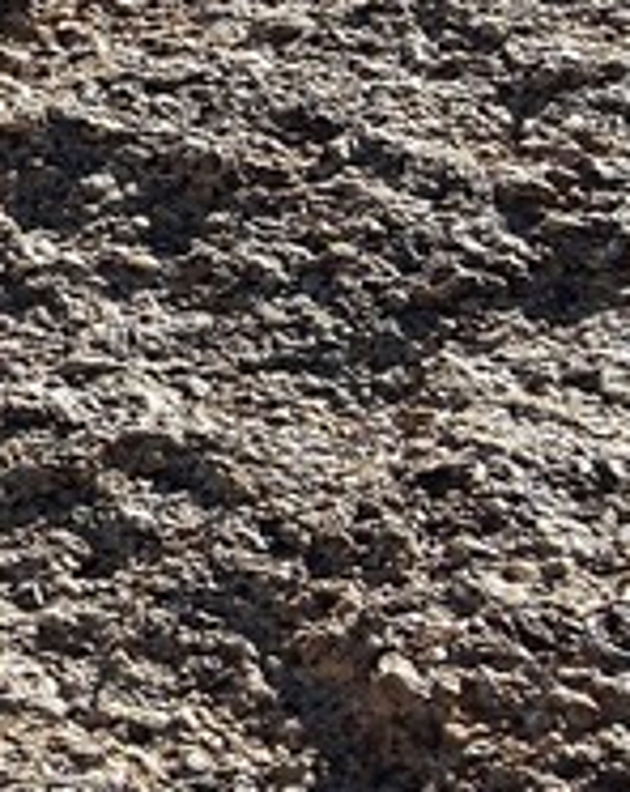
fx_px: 4536
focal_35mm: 194
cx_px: -2150
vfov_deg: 9.1
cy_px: -1009
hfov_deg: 6.1
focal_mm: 24
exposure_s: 1/500
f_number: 9
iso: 200
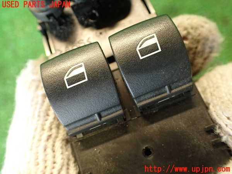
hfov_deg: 56.8
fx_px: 214
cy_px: 87
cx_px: 116
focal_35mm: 32
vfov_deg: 44.2
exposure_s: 1/30
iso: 400
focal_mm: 5.79
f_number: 2.4
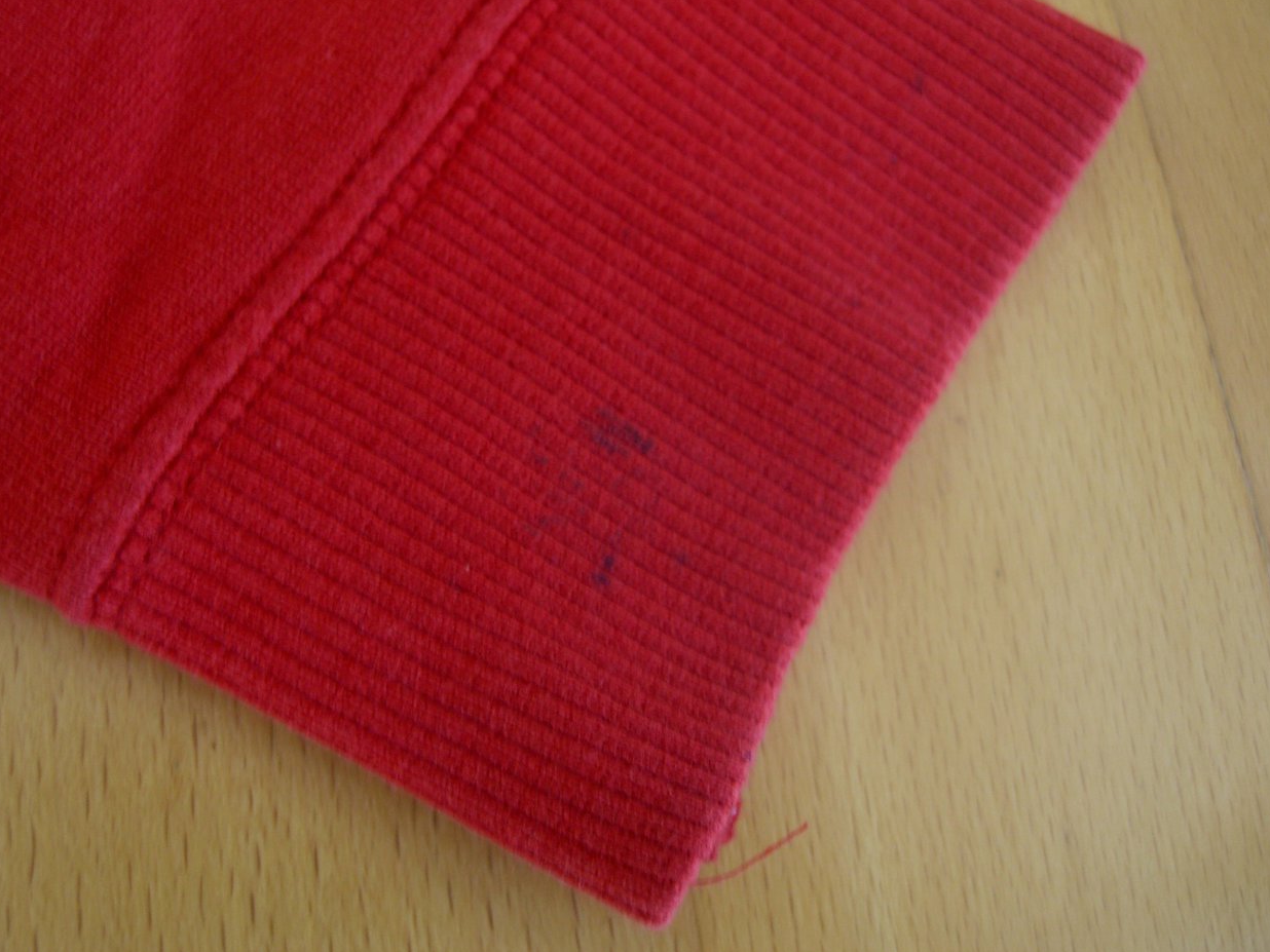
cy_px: 442
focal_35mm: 41
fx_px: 1504
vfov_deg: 35.1
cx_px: 612
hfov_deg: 45.8
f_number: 2.8
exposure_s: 1/20
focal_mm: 7.9
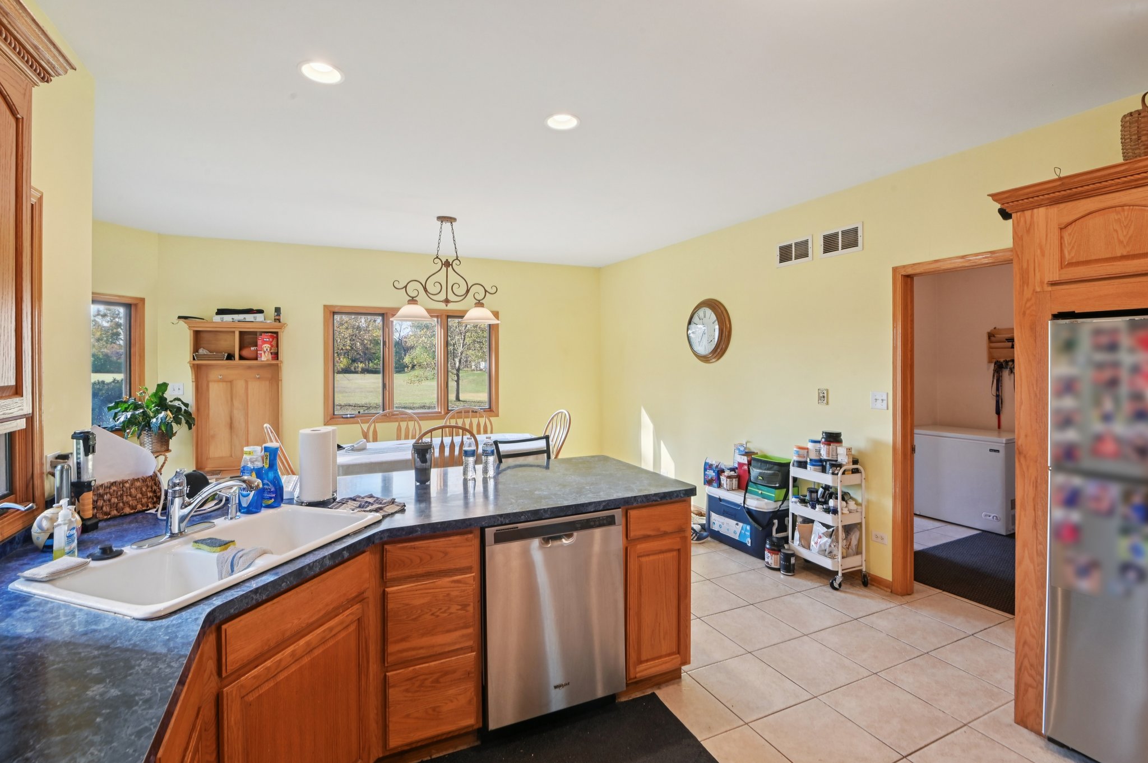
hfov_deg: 96.8
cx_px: 574
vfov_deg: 73.7
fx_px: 510
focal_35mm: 16
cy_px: 382
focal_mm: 16
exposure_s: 1/20
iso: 400
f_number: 13
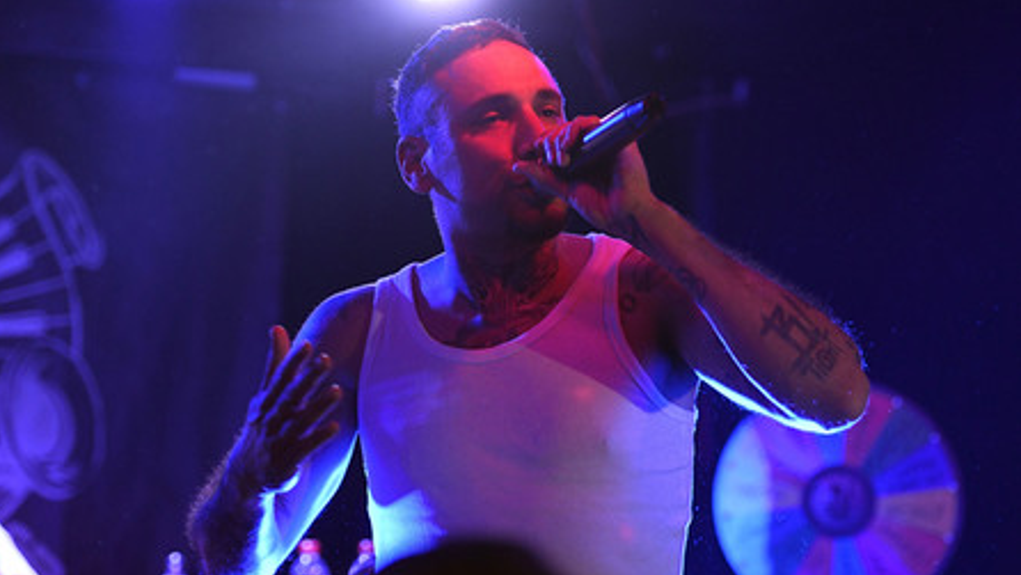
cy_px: 279
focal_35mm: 90
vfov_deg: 13.4
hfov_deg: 23.7
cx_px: 507
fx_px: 2437
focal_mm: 85
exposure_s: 1/160
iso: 3200
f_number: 3.2
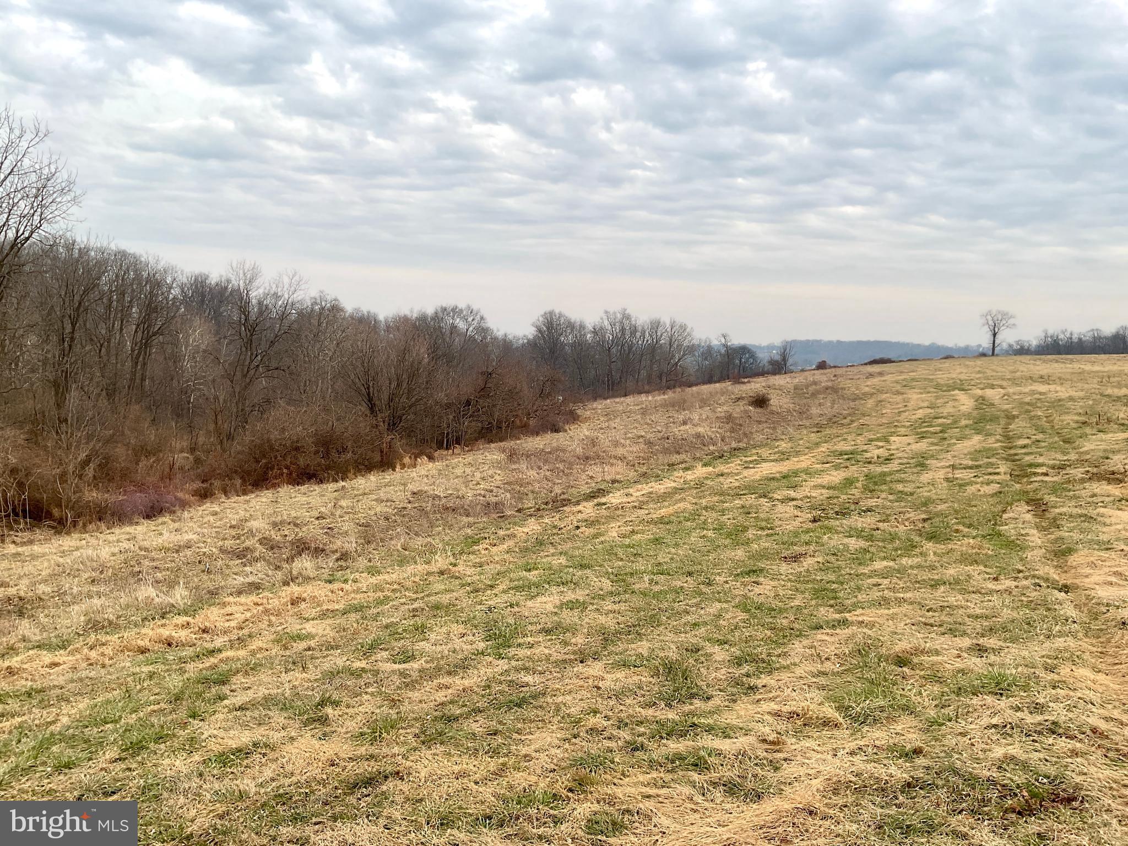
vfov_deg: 48.2
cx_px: 564
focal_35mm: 29
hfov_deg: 61.7
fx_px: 945
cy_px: 423
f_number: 1.8
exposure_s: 1/120
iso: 25
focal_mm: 3
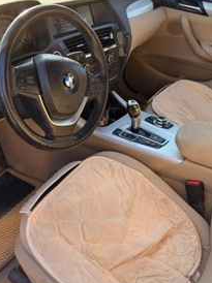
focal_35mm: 38
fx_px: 311
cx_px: 92
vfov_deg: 48.8
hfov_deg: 37.6
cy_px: 120
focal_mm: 5.96
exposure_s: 1/379
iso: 64
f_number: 1.6
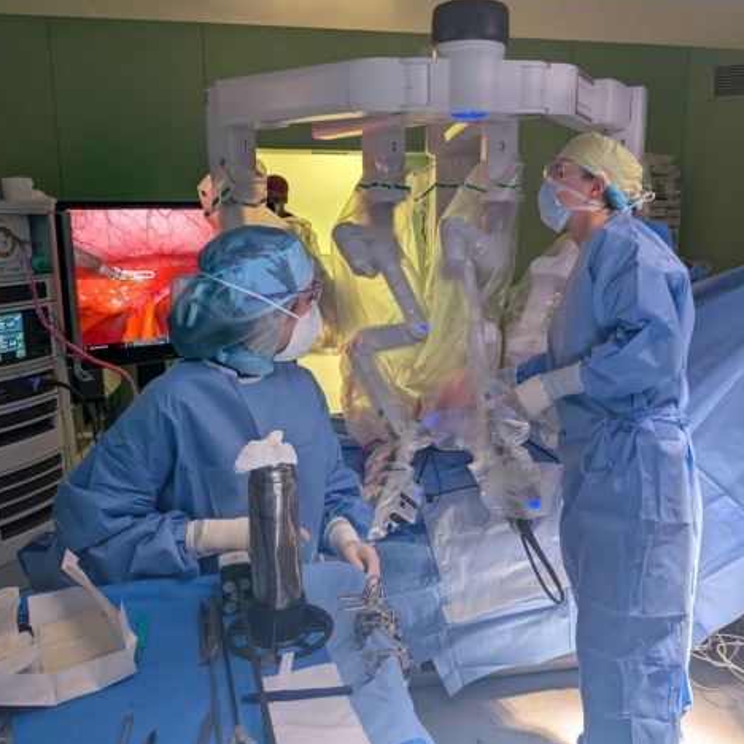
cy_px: 369
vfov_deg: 55.6
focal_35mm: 29
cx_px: 388
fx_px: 705
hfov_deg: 55.6
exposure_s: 1/100
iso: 144
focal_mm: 4.53
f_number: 1.7
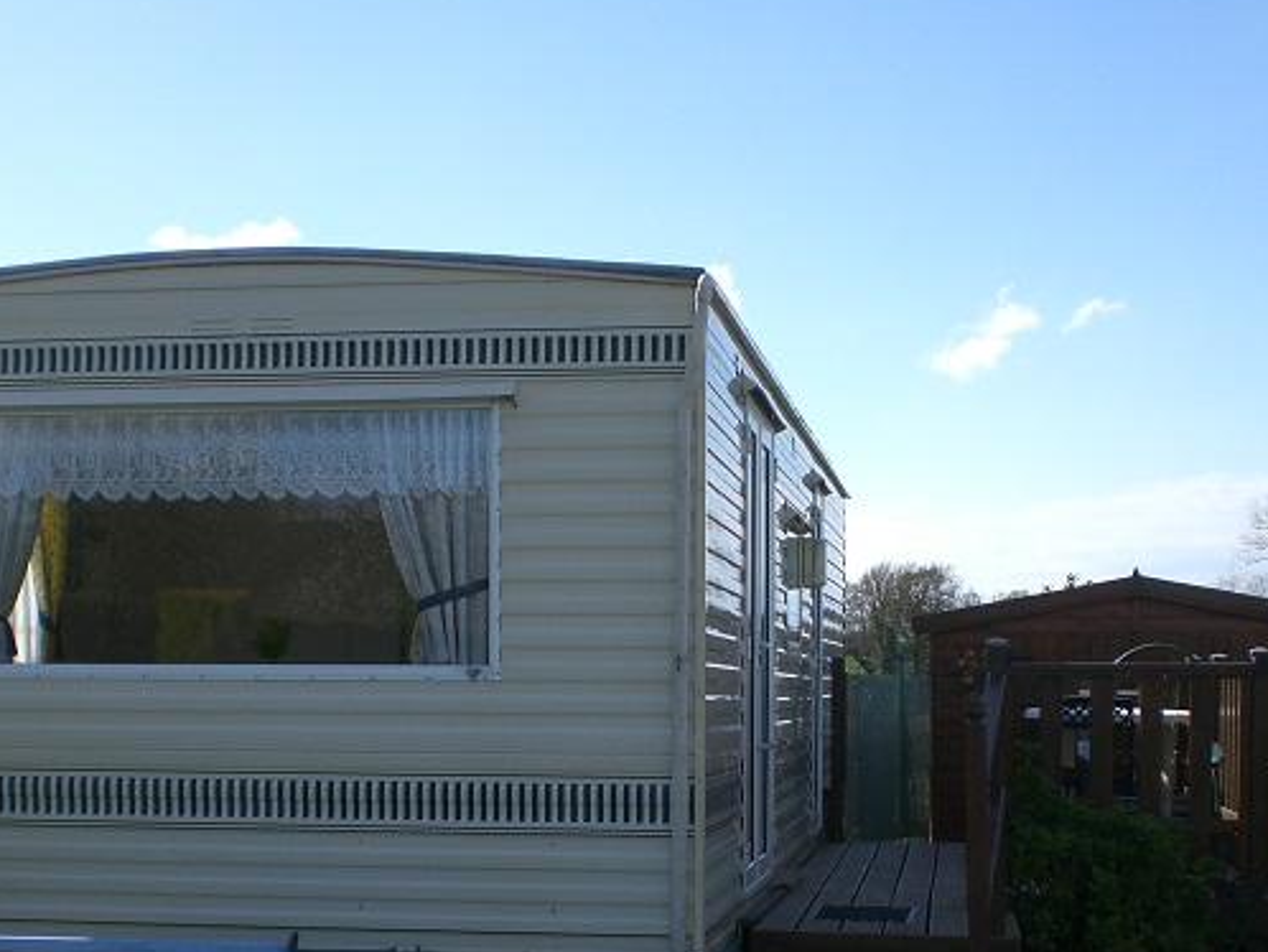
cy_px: 725
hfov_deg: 31.6
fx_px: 2236
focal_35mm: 61
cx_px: 705
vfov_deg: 23.8
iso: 50
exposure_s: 1/500
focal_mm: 6.3
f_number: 4.4
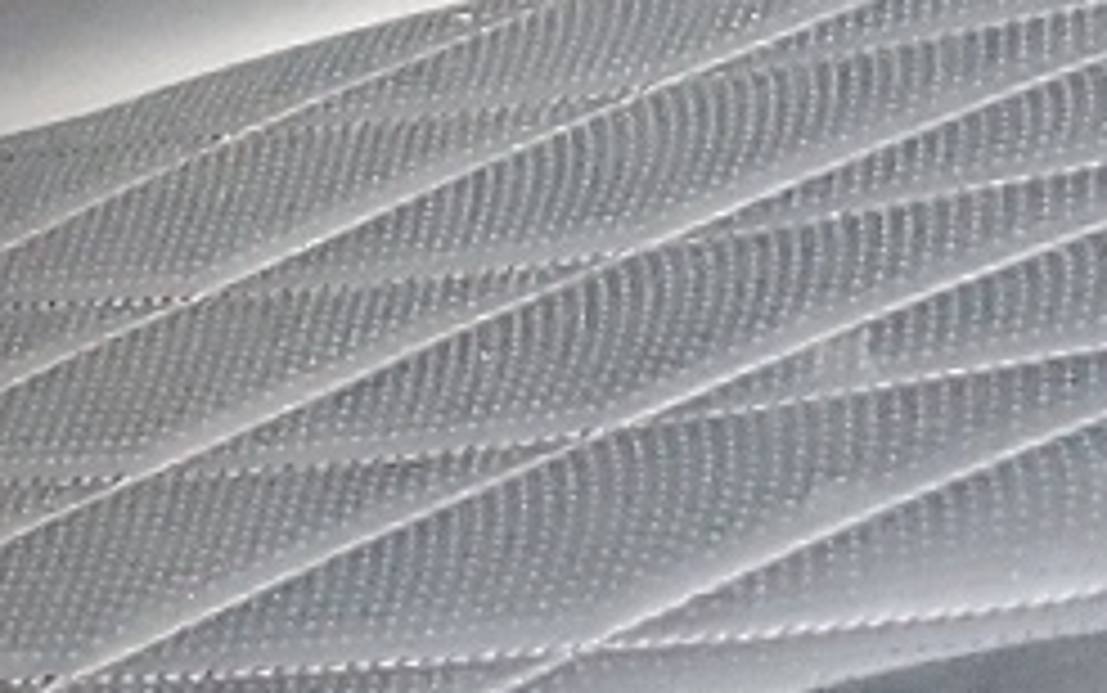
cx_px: 1256
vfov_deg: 6.7
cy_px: -1278
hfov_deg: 11.5
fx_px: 5403
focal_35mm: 179
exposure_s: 1/60.2
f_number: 1.5
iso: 225
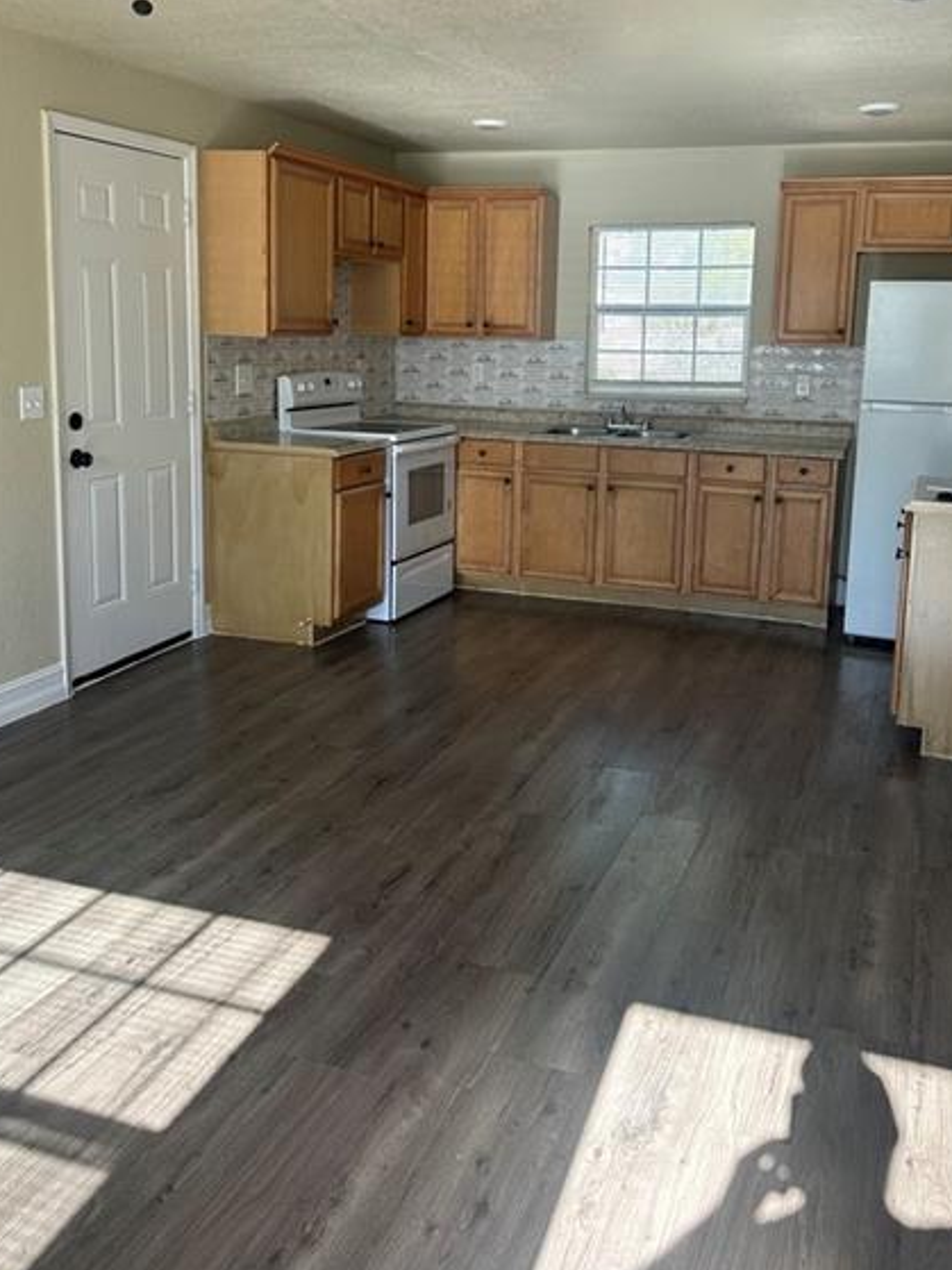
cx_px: 511
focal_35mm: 33
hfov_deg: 42.9
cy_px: 527
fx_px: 1211
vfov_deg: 55.1
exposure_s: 1/279
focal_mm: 6.86
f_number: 1.78
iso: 80
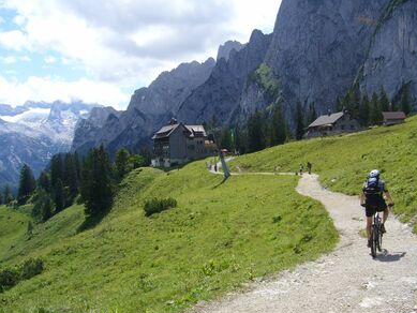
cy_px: 160
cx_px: 213
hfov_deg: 51.3
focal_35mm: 36
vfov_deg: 39.7
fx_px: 434
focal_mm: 5.8
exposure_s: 1/250
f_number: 5.6
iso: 80
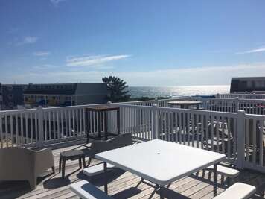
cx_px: 132
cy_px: 100
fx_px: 222
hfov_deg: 61.7
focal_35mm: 29
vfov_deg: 48.2
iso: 25
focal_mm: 4.2
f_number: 2.2
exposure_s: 1/4808
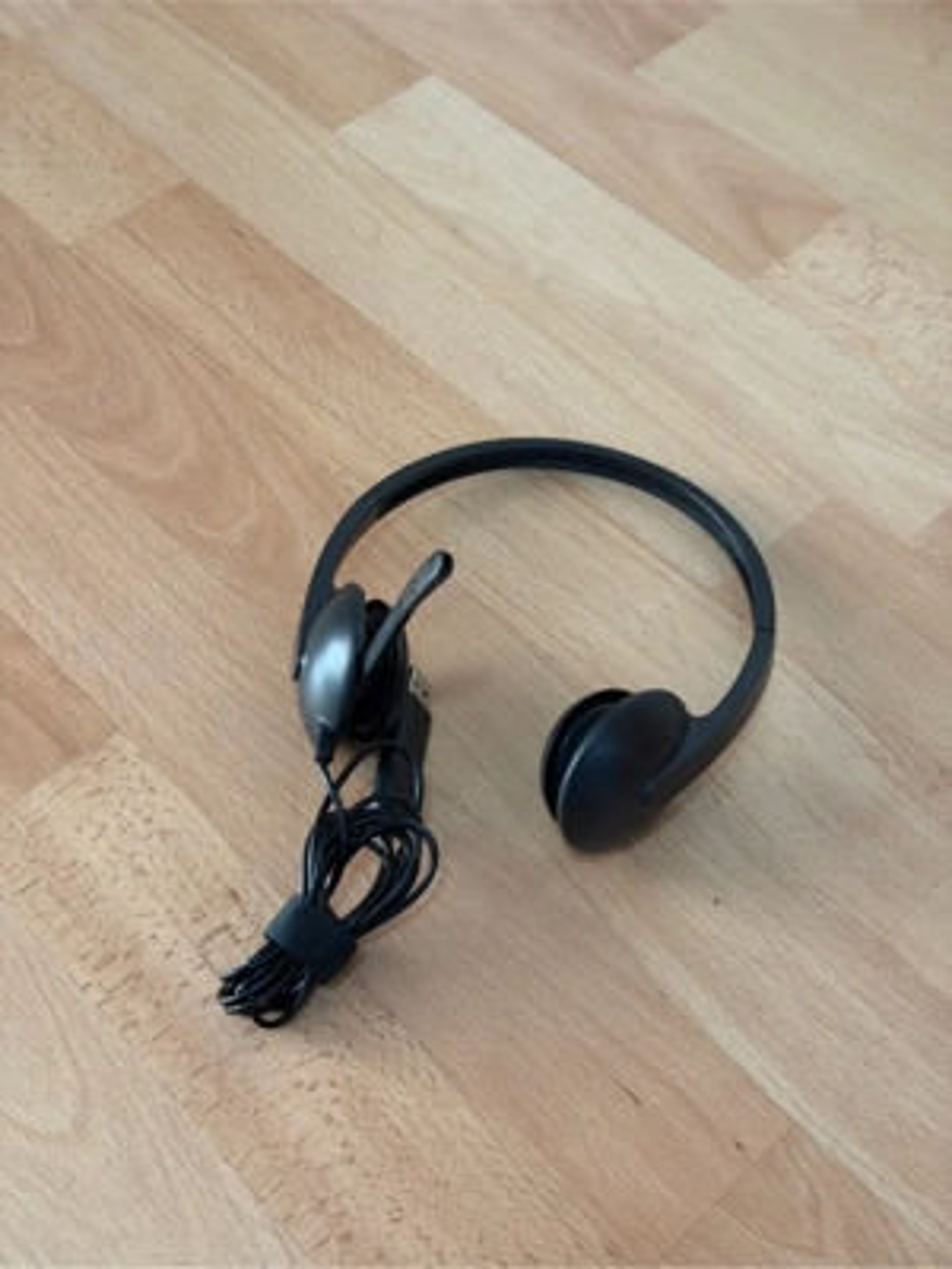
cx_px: 476
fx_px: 1760
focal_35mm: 48
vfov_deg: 39.7
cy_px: 634
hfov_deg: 30.3
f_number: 1.78
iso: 250
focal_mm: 6.76
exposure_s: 1/54
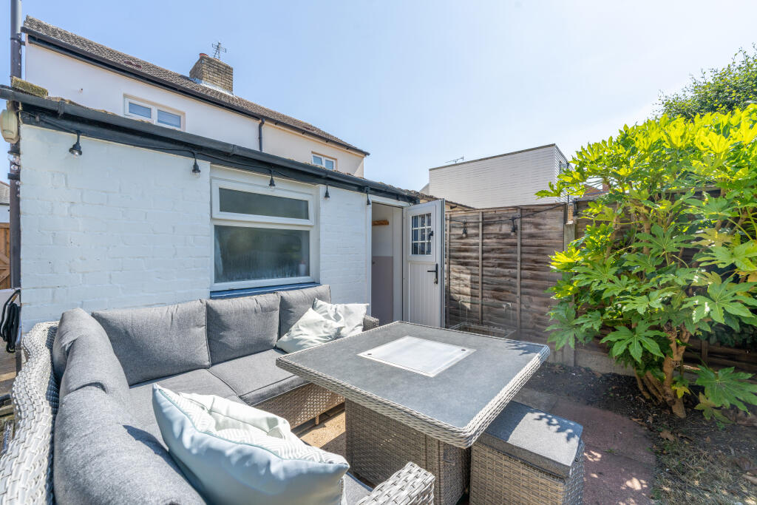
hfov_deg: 104.2
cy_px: 252
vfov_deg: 81.2
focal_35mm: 14
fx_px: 294
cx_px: 378
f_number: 10
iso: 320
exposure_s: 1/400
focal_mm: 14
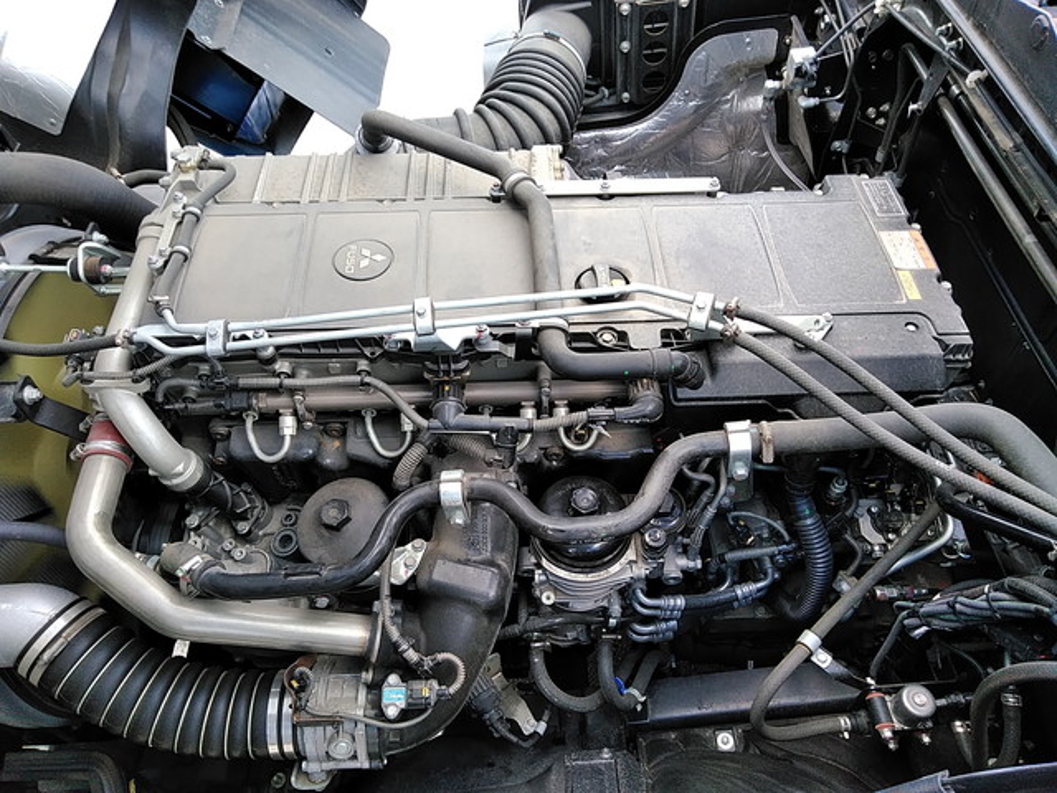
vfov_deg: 51.4
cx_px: 528
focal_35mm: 27
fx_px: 824
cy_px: 396
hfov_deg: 65.3
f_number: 2.2
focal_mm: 3.46
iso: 102
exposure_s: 1/120
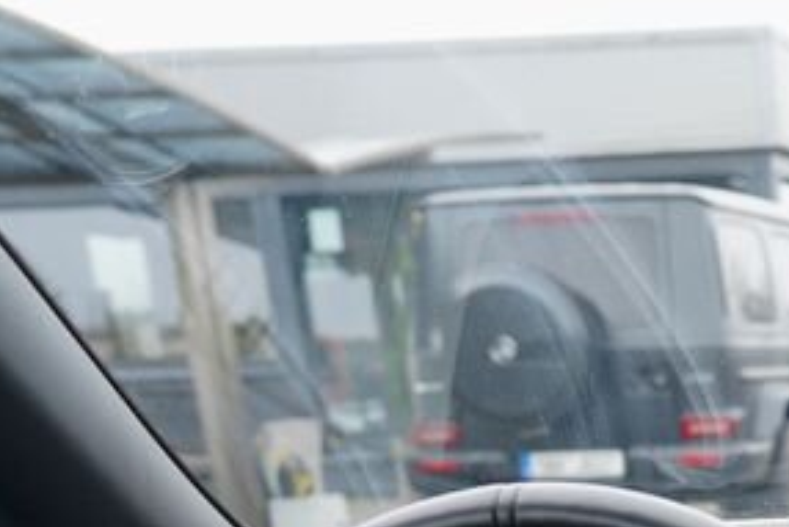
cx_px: 1360
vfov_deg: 14.1
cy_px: 939
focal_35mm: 86
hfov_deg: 19.0
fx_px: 1886
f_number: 3.5
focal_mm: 24
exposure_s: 1/50
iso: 100
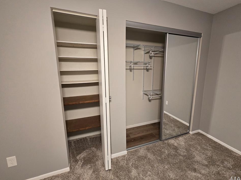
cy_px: 88
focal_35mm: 14
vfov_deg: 85.6
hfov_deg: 102.0
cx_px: 126
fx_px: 97
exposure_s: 1/60
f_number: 2.2
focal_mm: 2.2
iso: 250
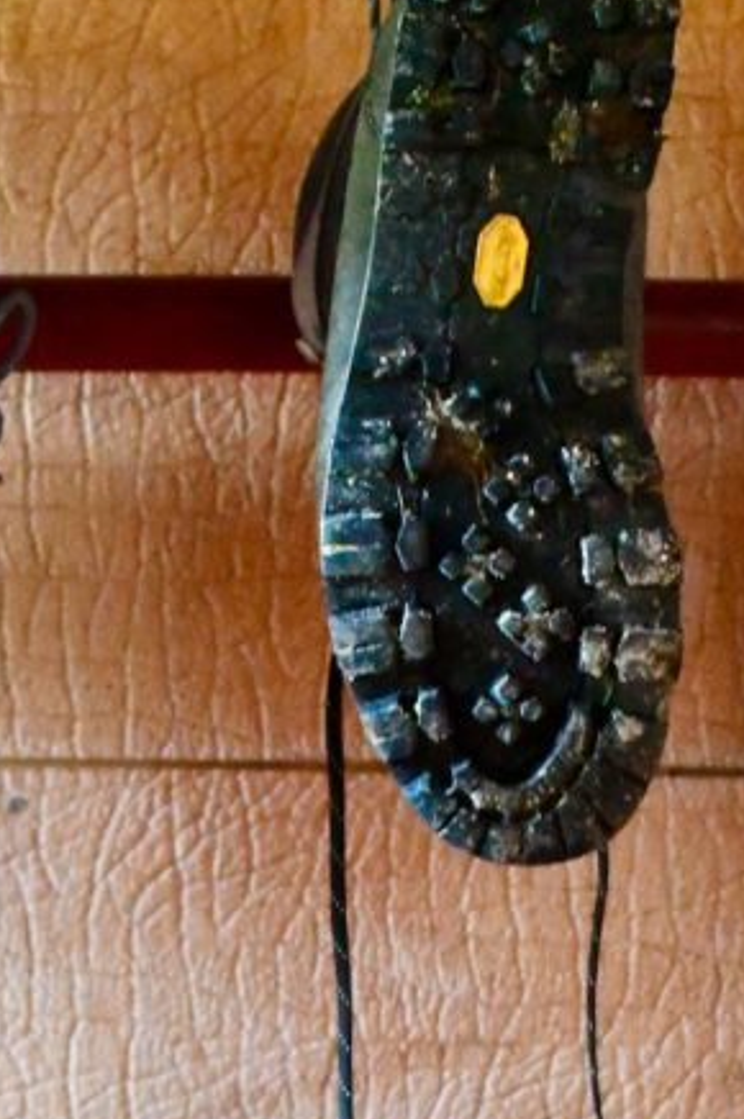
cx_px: 476
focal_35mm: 106
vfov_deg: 18.9
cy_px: 1050
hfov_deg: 12.9
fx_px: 3291
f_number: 3.5
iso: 12800
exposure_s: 1/30
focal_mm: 28
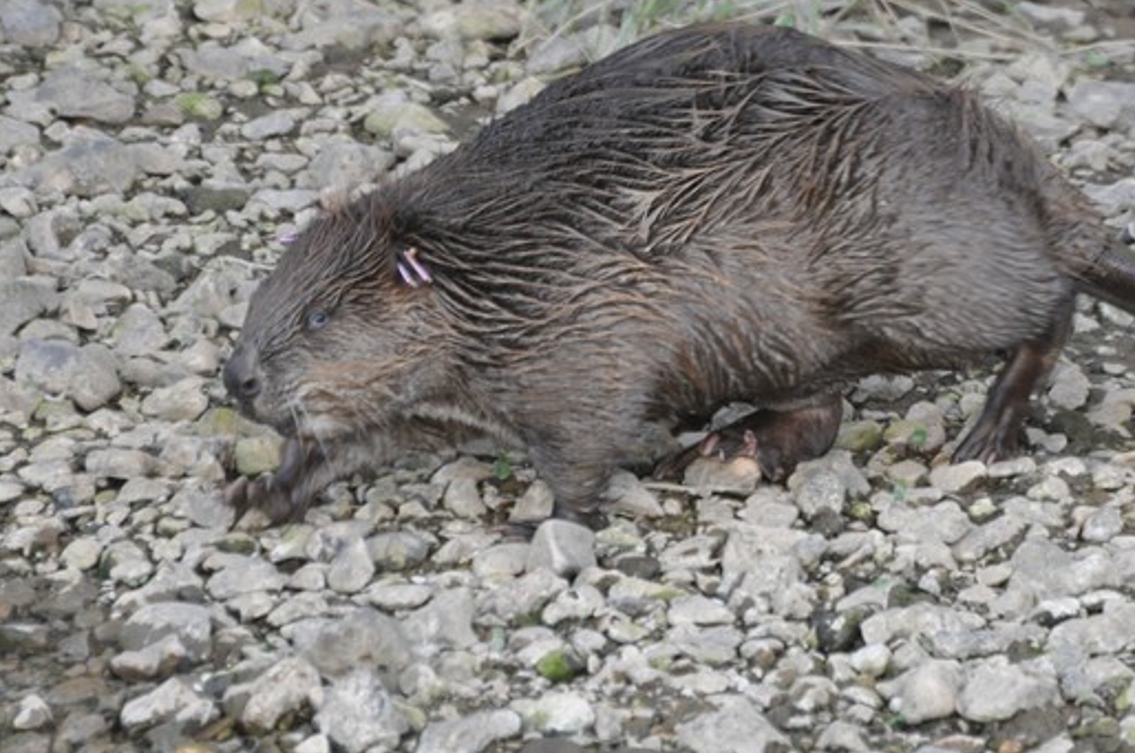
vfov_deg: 2.0
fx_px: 22035
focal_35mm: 700
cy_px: 273
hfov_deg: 3.0
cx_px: 616
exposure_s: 1/90
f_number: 5.6
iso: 800
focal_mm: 300
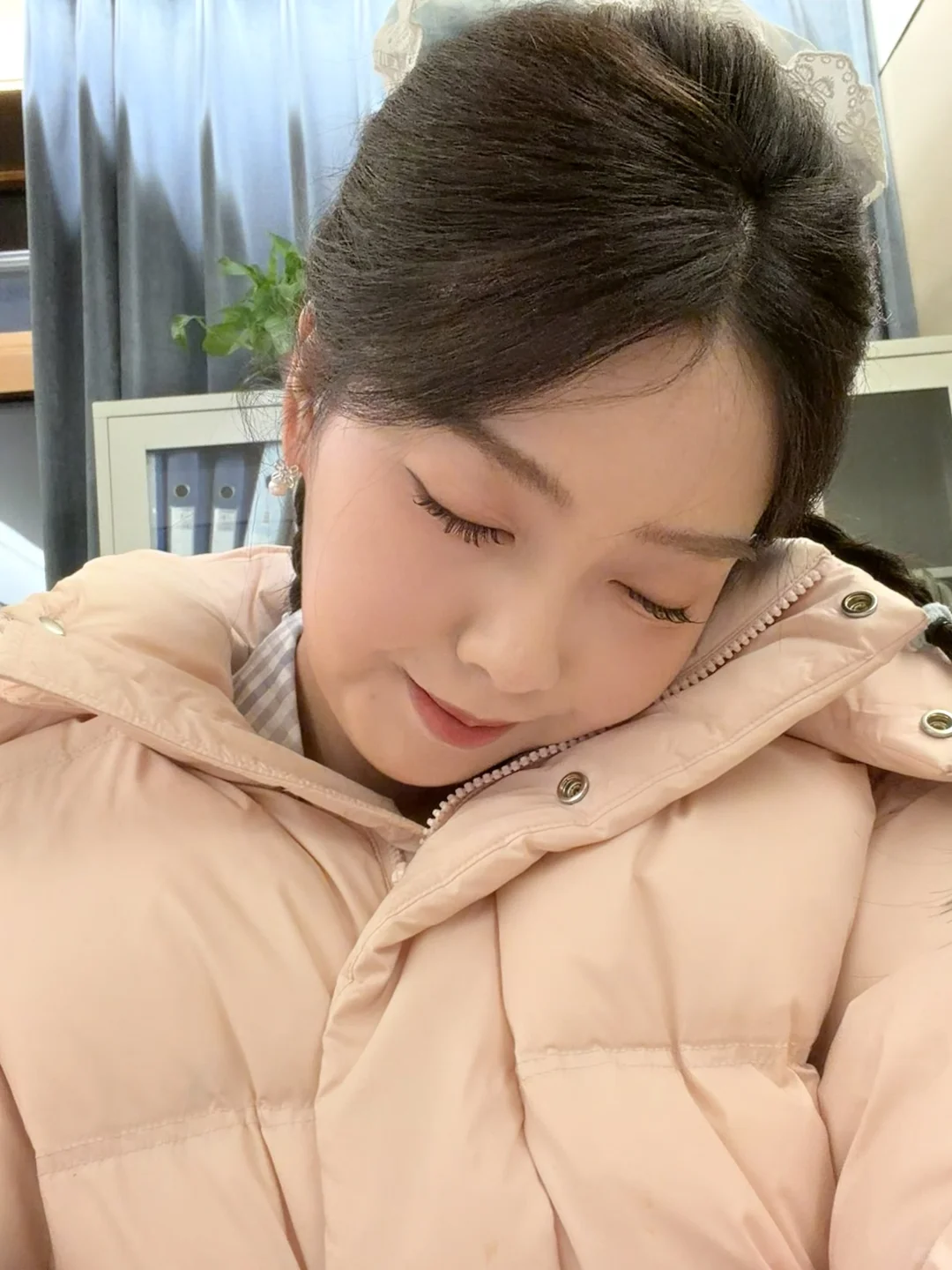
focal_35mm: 30
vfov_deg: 60.0
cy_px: 635
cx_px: 476
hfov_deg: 46.8
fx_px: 1100
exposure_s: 1/25
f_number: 1.9
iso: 320
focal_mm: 2.71
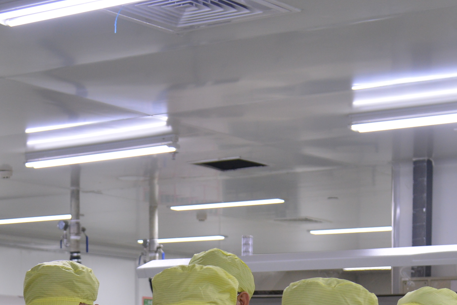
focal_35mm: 98
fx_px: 1244
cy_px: 360
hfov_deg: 20.8
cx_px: 196
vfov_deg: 13.6
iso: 1000
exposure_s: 1/100
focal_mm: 40
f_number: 4
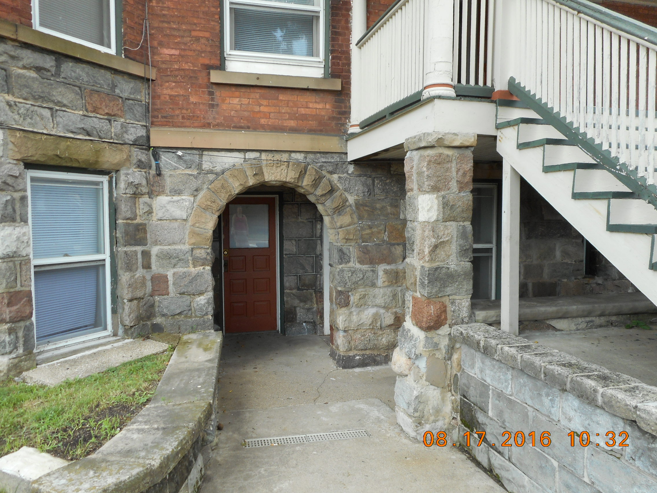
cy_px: 246
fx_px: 474
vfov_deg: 54.9
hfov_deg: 69.4
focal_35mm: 25
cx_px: 328
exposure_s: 1/100
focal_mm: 4.5
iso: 80
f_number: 3.7
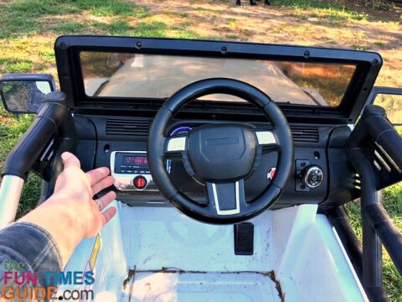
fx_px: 337
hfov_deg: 61.7
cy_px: 151
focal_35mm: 29
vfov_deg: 48.2
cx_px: 201
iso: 40
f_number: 2.2
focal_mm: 4.15
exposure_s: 1/120
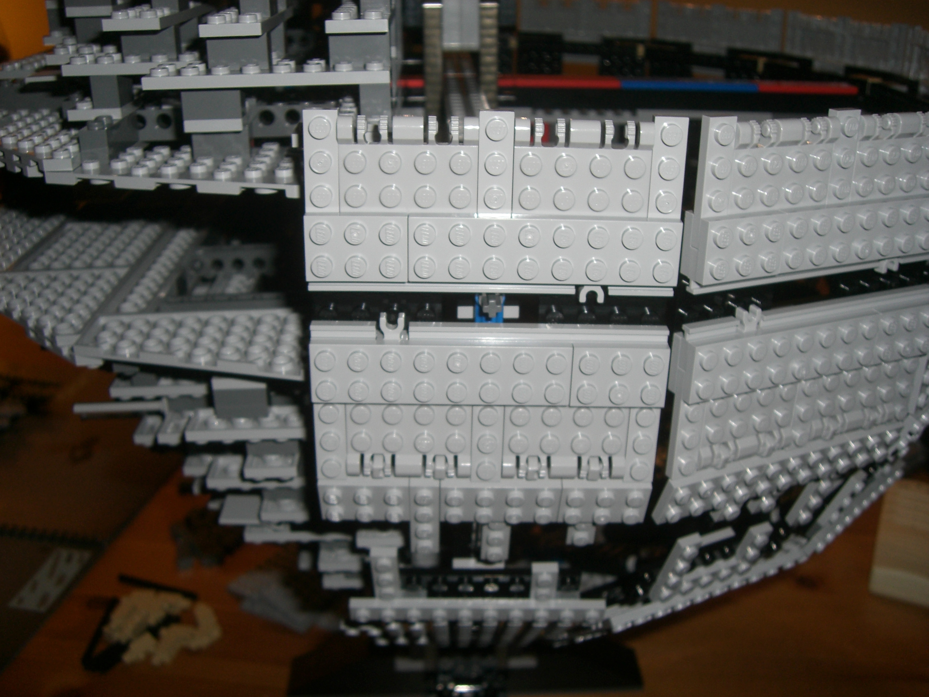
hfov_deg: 49.0
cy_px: 348
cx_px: 464
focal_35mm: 38
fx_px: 1020
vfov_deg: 37.7
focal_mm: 6.2
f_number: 2.7
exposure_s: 1/60
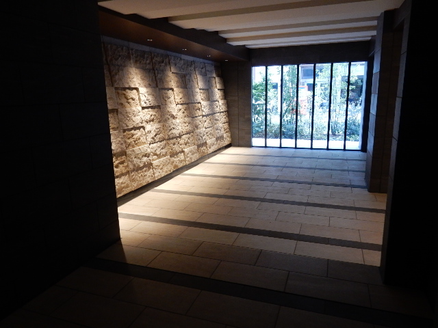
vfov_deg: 54.9
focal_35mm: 25
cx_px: 219
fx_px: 316
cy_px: 164
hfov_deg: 69.4
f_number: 3.7
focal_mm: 4.5
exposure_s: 1/30
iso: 360
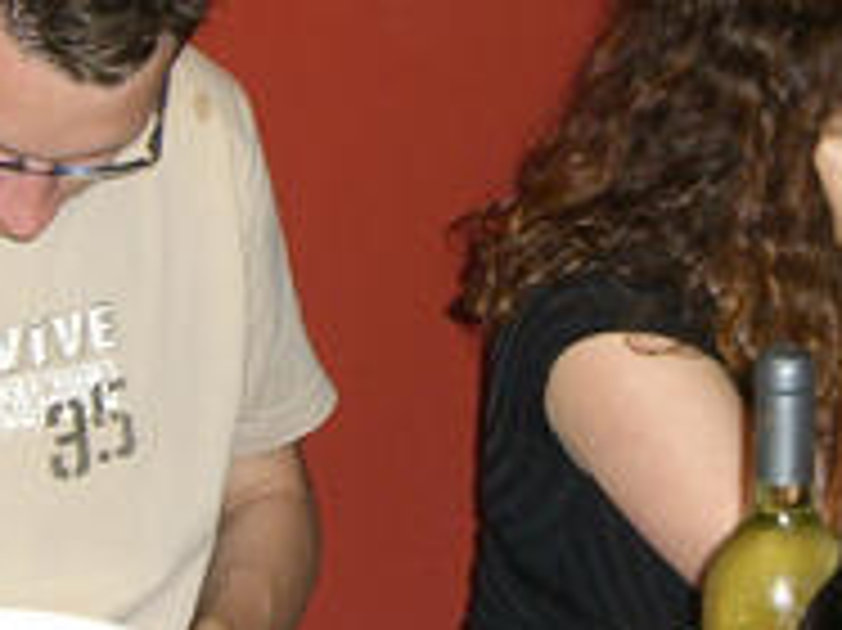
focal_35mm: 130
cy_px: 72
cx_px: 594
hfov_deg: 15.1
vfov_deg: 11.3
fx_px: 3160
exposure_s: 1/60
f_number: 2.7
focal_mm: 6.2
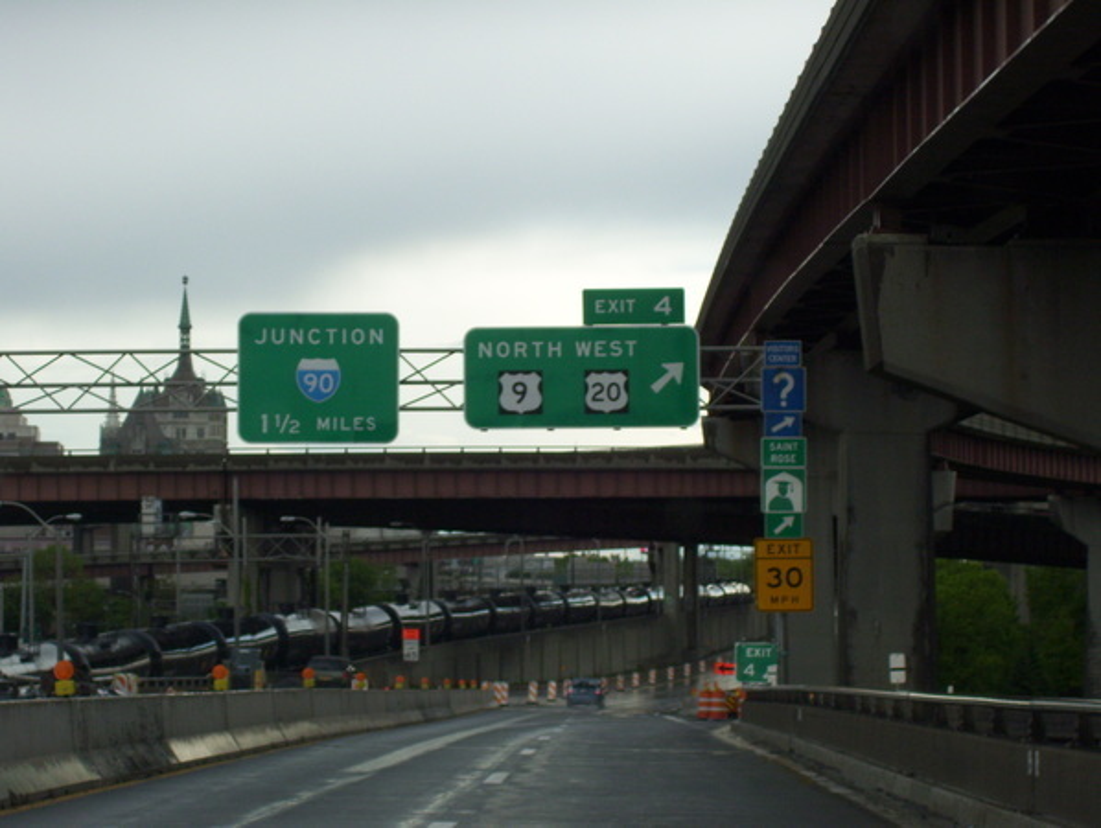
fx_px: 3439
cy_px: 414
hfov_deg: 18.2
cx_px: 550
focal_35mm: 108
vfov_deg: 13.7
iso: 160
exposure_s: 1/320
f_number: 4.6
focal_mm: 18
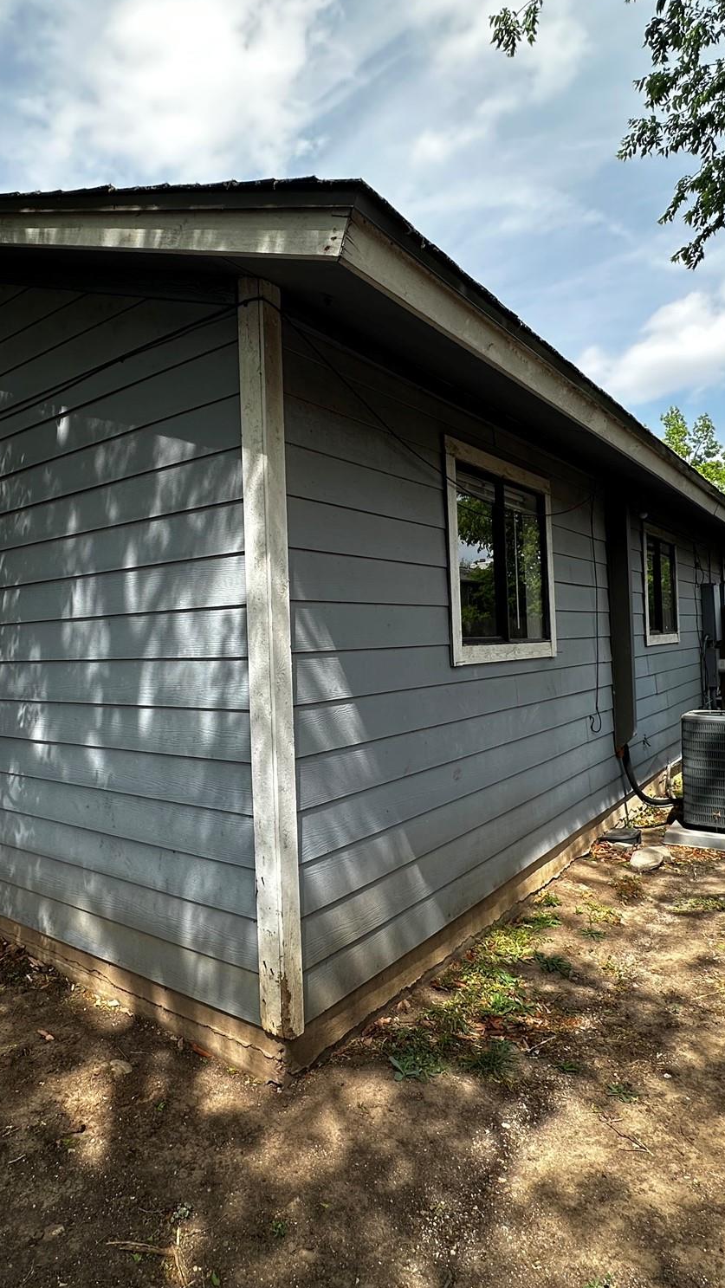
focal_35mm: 21
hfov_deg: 53.1
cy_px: 640
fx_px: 717
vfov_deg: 83.8
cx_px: 277
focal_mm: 2.22
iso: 40
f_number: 2.2
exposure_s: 1/584
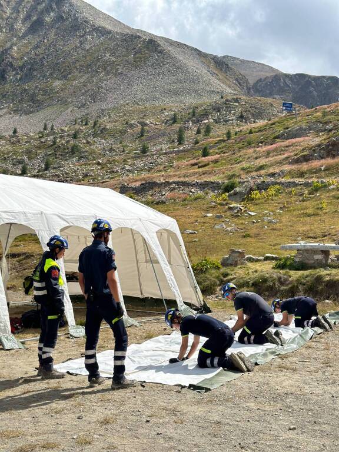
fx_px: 627
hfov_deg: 30.3
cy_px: 226
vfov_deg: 39.7
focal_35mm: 48
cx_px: 170
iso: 100
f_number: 1.78
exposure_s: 1/10870
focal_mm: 6.86
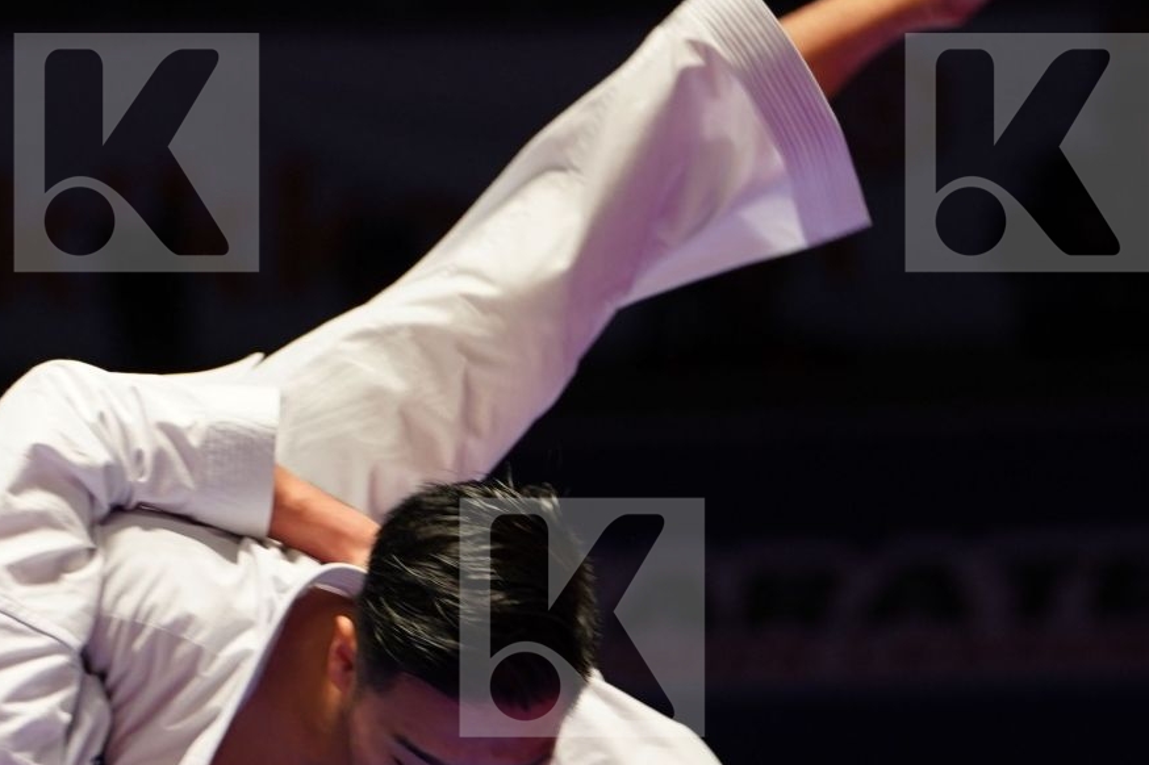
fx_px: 13080
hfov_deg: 5.0
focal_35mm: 410
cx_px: 137
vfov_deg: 3.3
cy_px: 618
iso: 640
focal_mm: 133
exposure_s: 1/500
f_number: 2.8
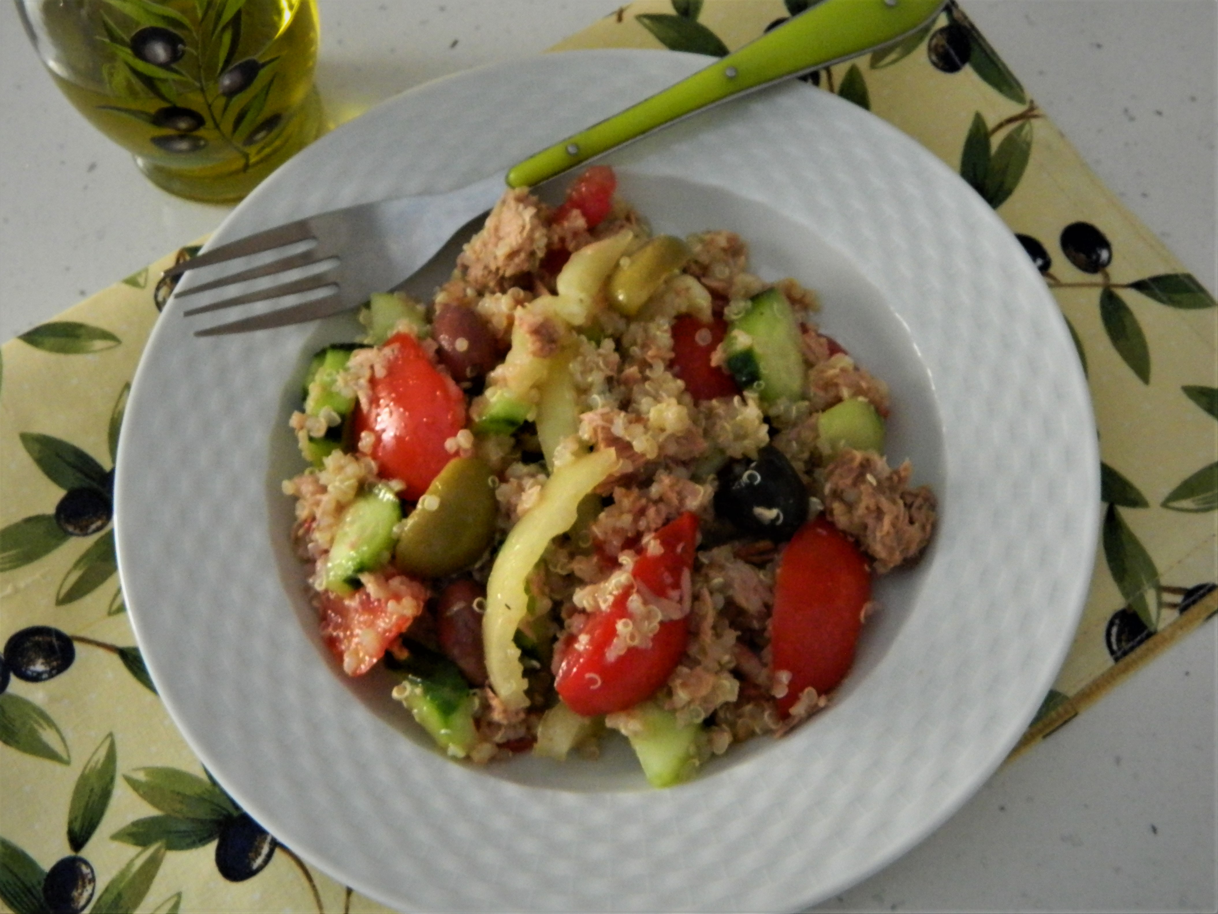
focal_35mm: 41
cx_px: 609
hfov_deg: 45.8
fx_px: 1443
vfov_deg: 35.1
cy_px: 457
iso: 720
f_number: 3.5
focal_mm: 7.3
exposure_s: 1/10
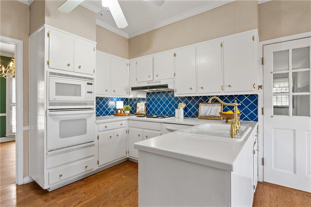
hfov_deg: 90.0
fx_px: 155
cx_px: 156
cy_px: 104
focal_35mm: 18
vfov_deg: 67.3
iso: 1250
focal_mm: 18
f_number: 6.3
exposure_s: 1/20
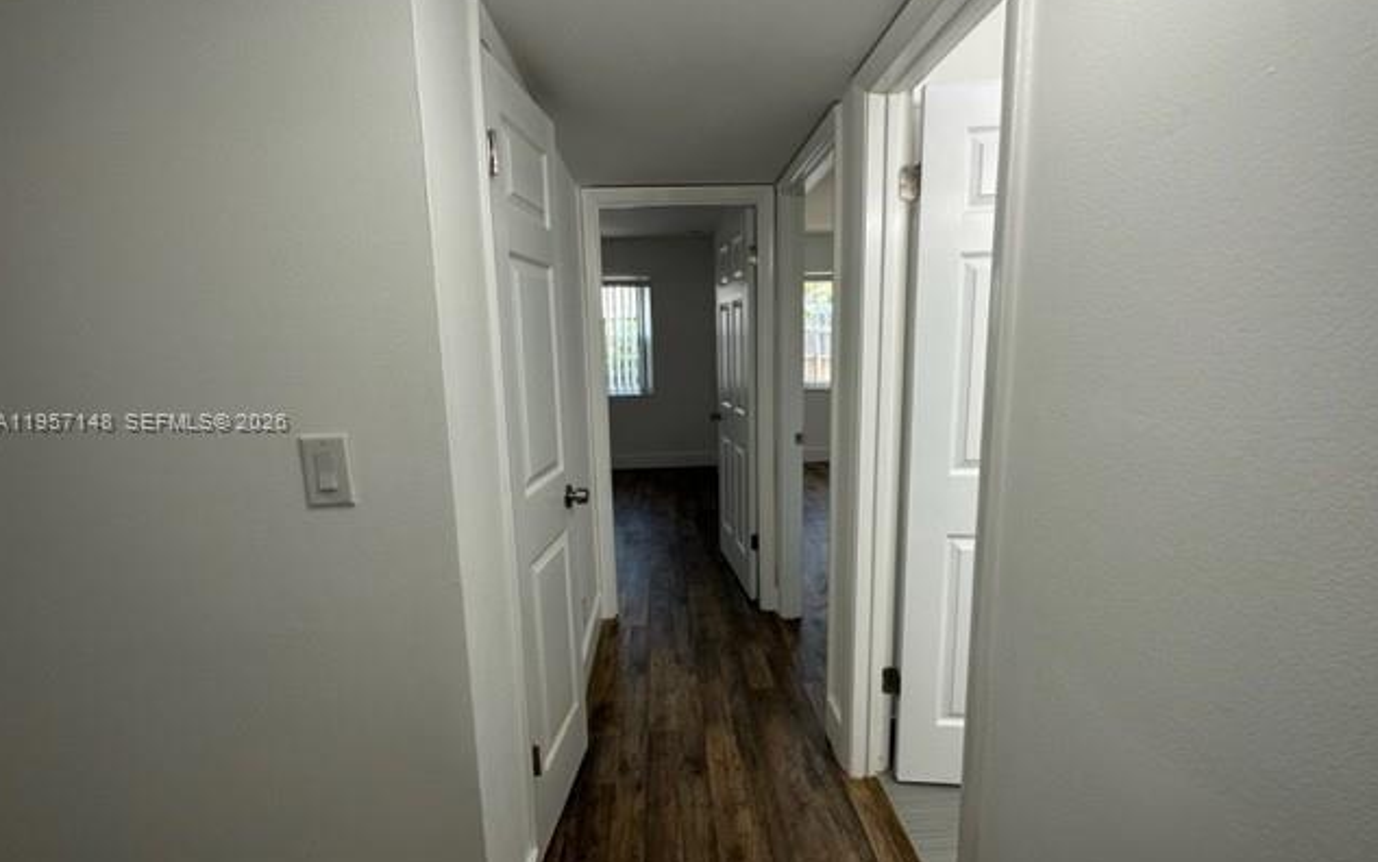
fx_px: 563
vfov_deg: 74.8
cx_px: 686
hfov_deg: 101.4
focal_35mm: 15
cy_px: 422
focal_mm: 2.22
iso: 125
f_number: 2.2
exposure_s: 1/120
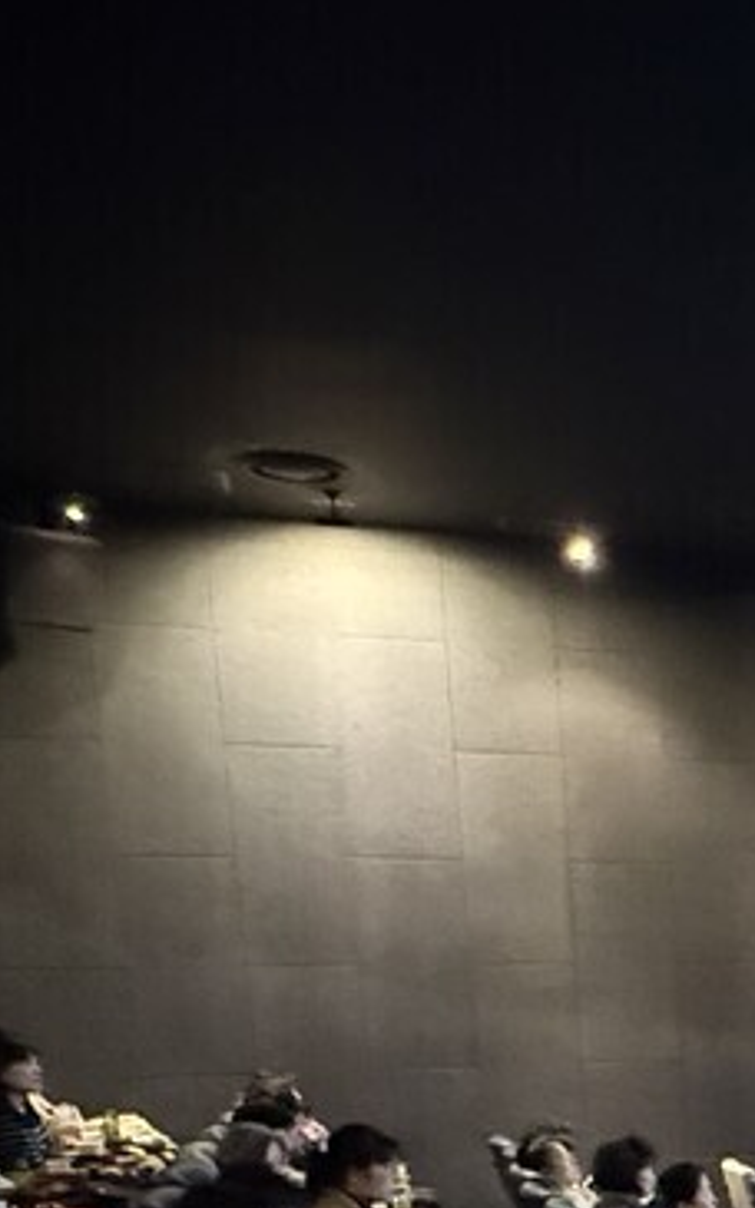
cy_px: 1284
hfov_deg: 21.6
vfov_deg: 34.3
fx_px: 1713
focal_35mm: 52
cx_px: 1073
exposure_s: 1/30
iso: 1600
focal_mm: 2.22
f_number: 2.2
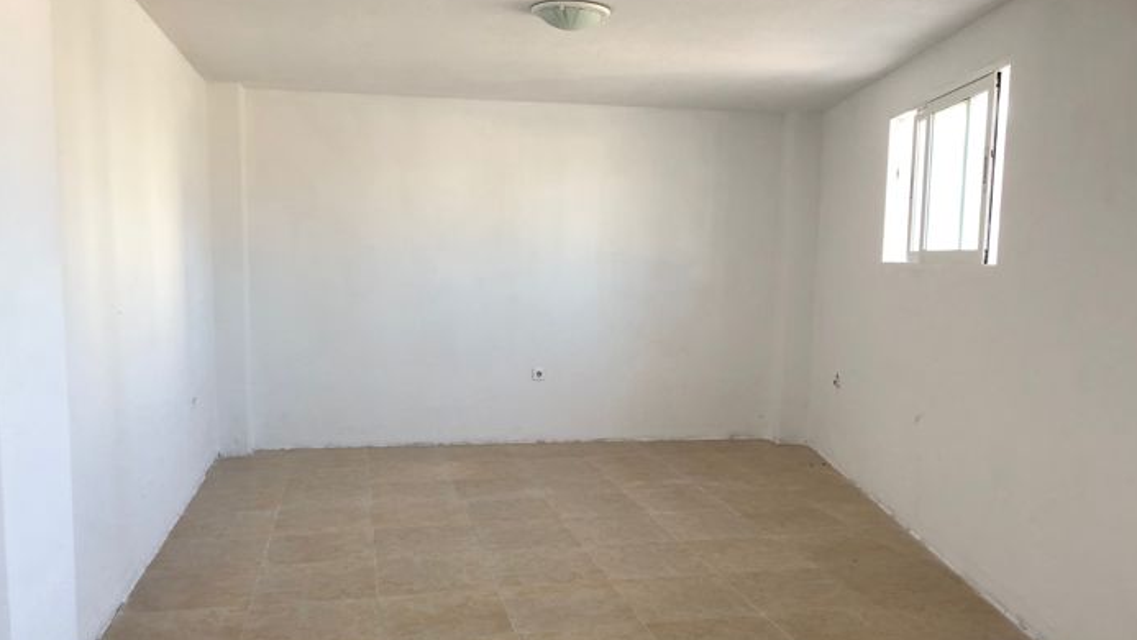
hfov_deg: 62.6
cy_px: 382
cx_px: 572
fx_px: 935
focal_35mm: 31
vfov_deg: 37.7
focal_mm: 4
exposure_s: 1/33
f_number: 1.8
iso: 40
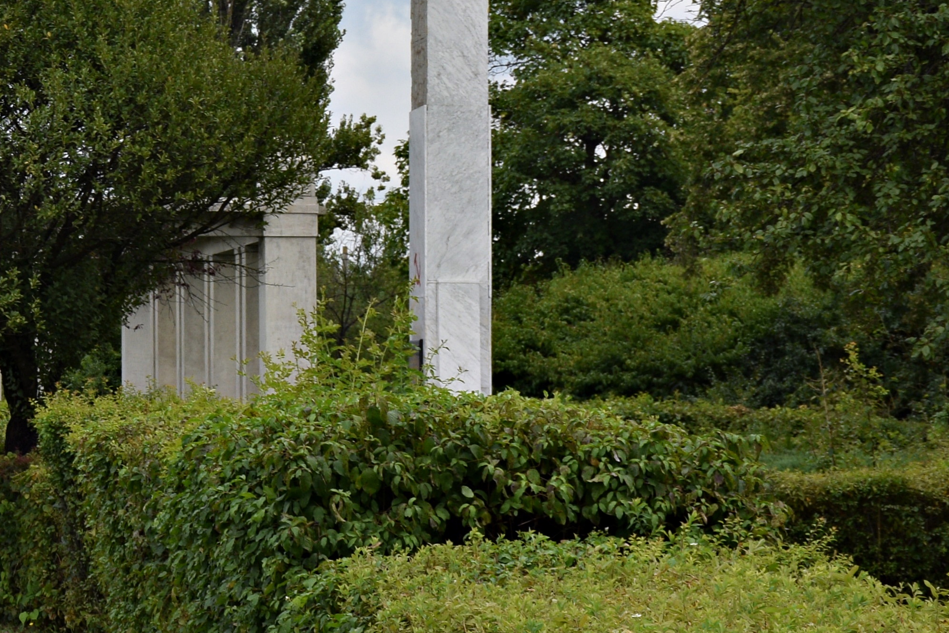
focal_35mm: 171
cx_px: -451
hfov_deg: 11.5
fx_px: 4507
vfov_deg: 8.0
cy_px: -83
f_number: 8
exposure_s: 1/200
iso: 100
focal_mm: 38
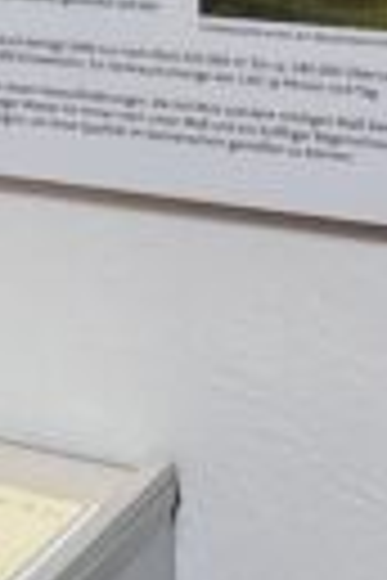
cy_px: -139
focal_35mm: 185
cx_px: -976
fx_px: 2983
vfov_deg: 10.9
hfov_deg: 6.4
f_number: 1.6
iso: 50
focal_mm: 5.1
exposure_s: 1/100
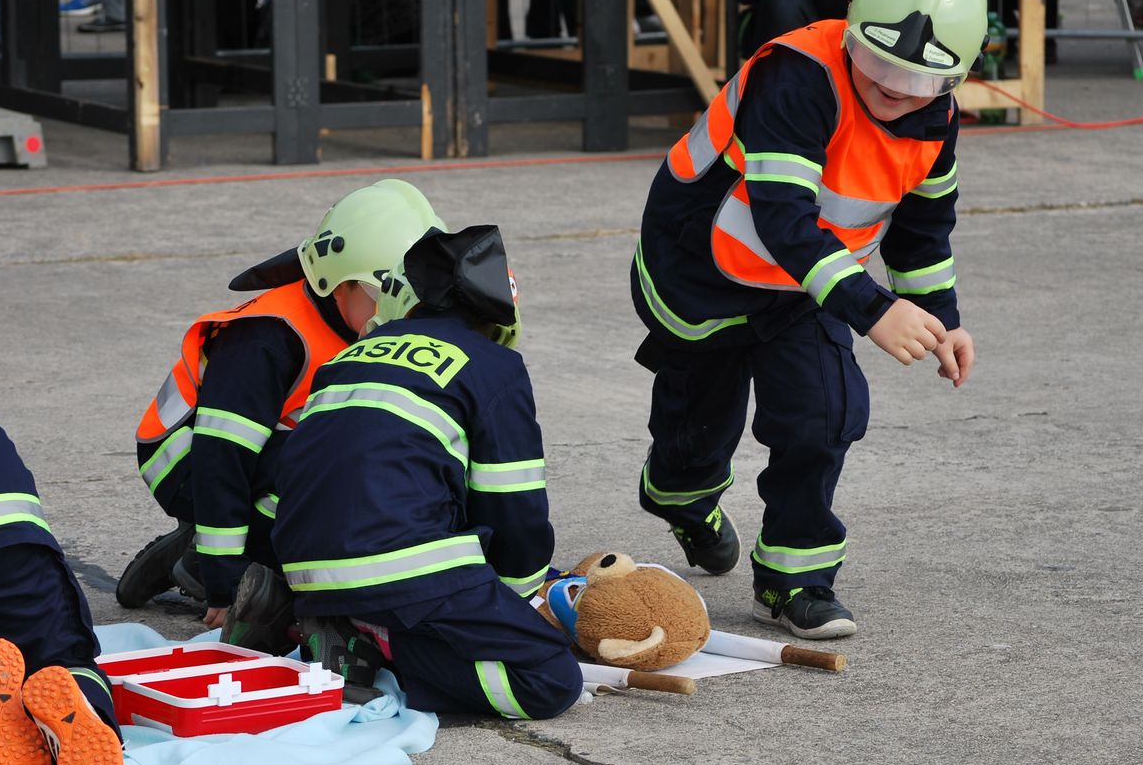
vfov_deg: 8.2
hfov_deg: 12.2
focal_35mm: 168
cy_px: 496
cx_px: 547
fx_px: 5340
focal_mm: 80
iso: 110
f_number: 5.6
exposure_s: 1/500
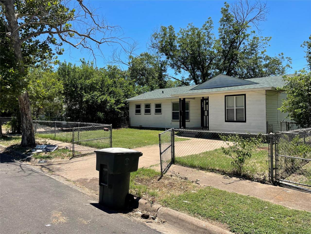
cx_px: 156
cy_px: 117
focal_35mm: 26
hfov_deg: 67.3
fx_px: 234
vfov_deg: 53.1
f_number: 1.6
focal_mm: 4.2
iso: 32
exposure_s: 1/2353
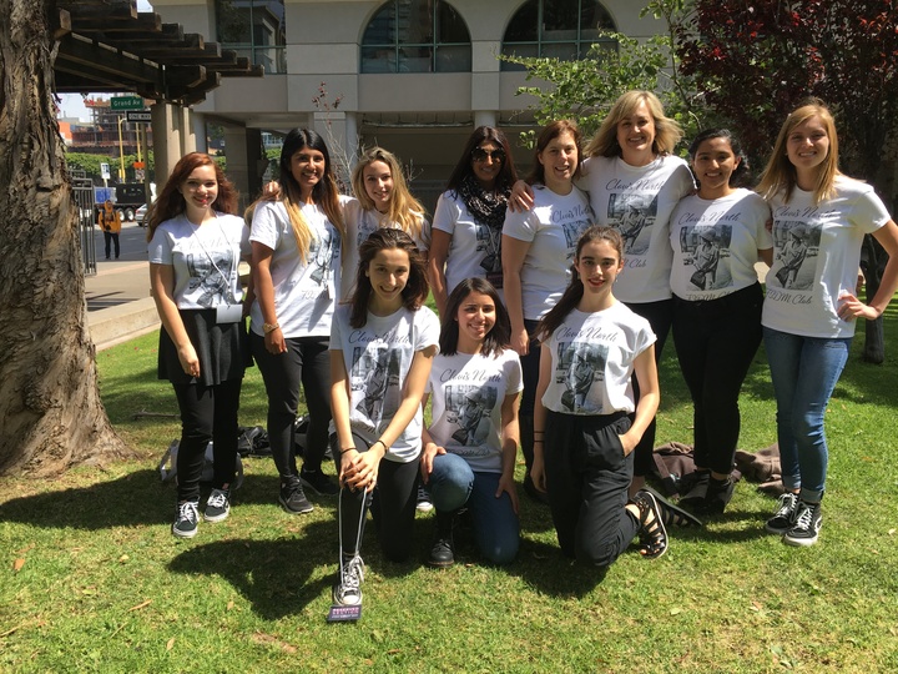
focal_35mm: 29
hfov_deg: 61.7
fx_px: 752
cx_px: 449
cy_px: 337
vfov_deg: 48.2
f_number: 2.2
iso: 25
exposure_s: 1/761
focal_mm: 4.15
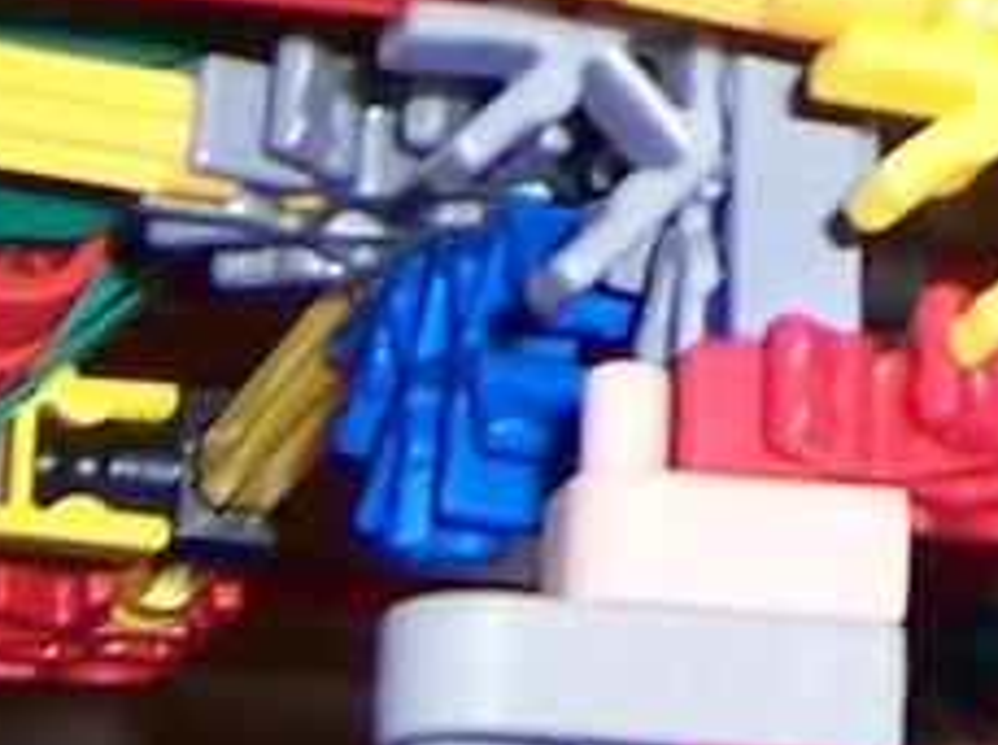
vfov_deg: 6.2
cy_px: -1229
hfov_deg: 8.6
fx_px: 6448
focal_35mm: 224
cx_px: 1708
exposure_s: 1/60
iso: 80
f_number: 2.8
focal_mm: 5.5
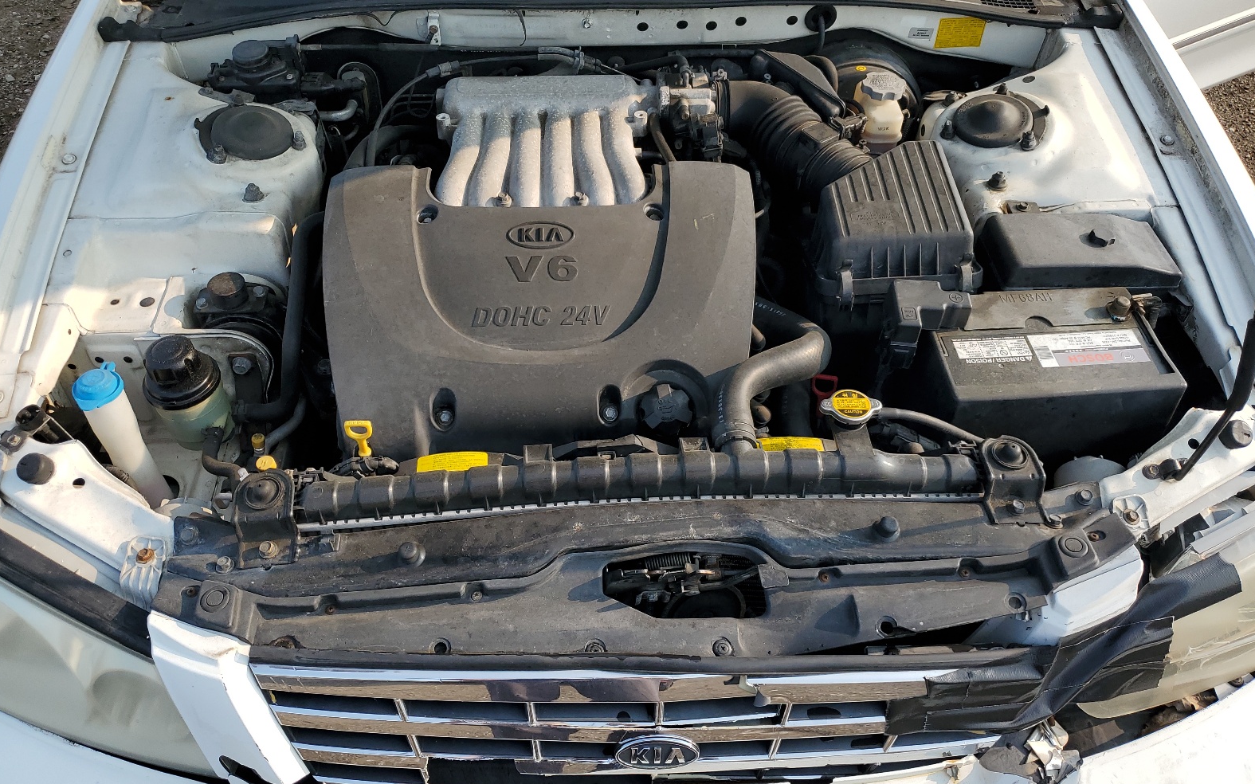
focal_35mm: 28
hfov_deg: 66.5
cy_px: 389
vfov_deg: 44.5
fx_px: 958
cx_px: 622
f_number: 1.5
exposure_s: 1/1429
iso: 50
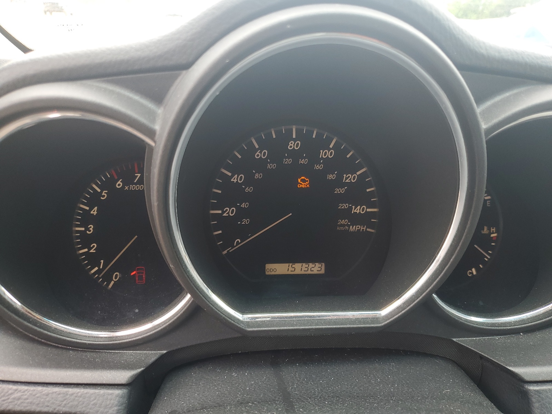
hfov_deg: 67.3
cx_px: 276
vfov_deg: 53.1
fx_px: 415
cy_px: 207
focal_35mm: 26
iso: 50
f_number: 1.5
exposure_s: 1/147
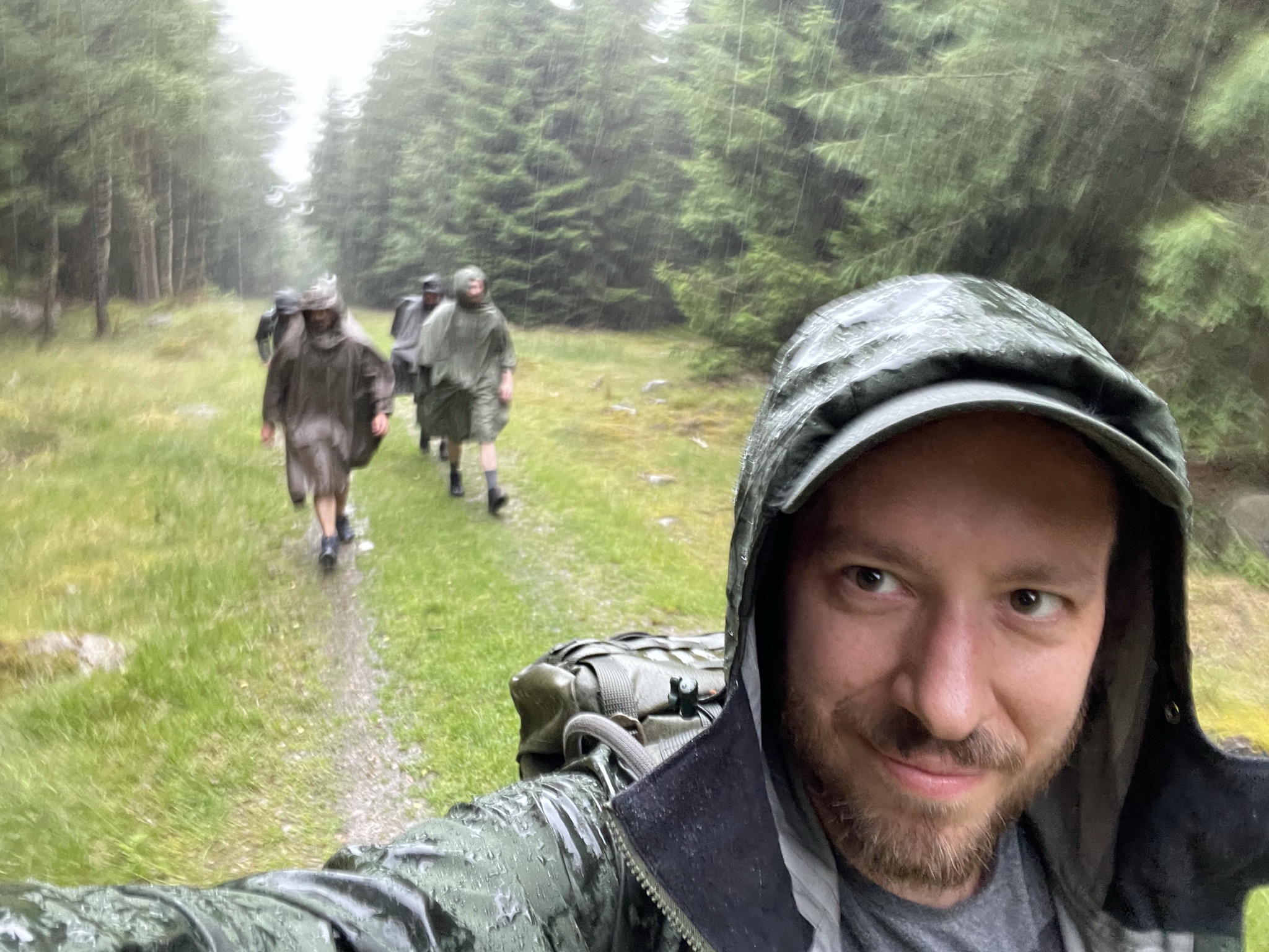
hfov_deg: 73.9
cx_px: 634
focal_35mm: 23
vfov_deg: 58.9
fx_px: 843
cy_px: 476
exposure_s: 1/30
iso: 500
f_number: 2.2
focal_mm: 2.71
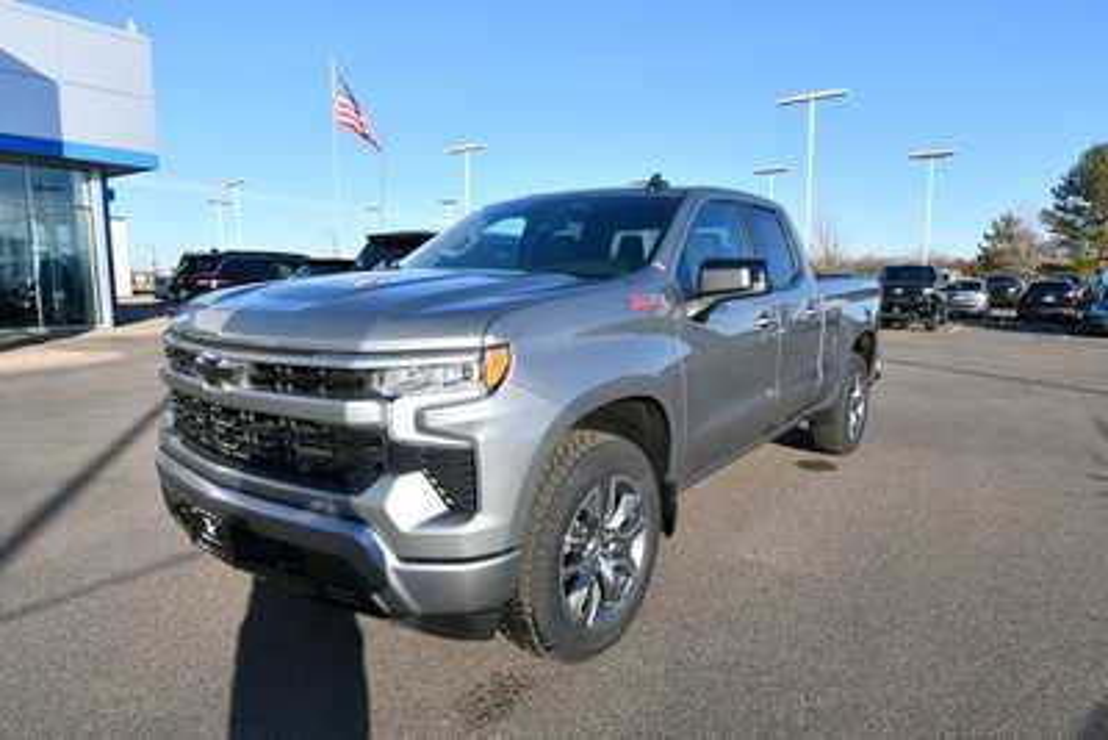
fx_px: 647
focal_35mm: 21
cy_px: 370
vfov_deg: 59.5
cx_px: 554
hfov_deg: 81.2
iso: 100
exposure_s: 1/250
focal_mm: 14
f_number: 8
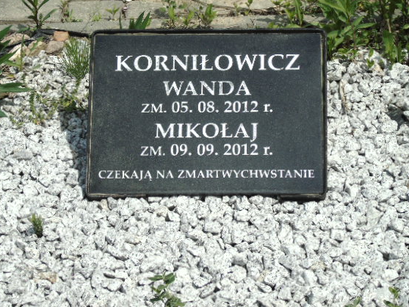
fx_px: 1465
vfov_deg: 12.0
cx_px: 201
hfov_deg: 15.9
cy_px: 137
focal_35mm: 124
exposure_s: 1/1000
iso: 80
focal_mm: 19
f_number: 4.4
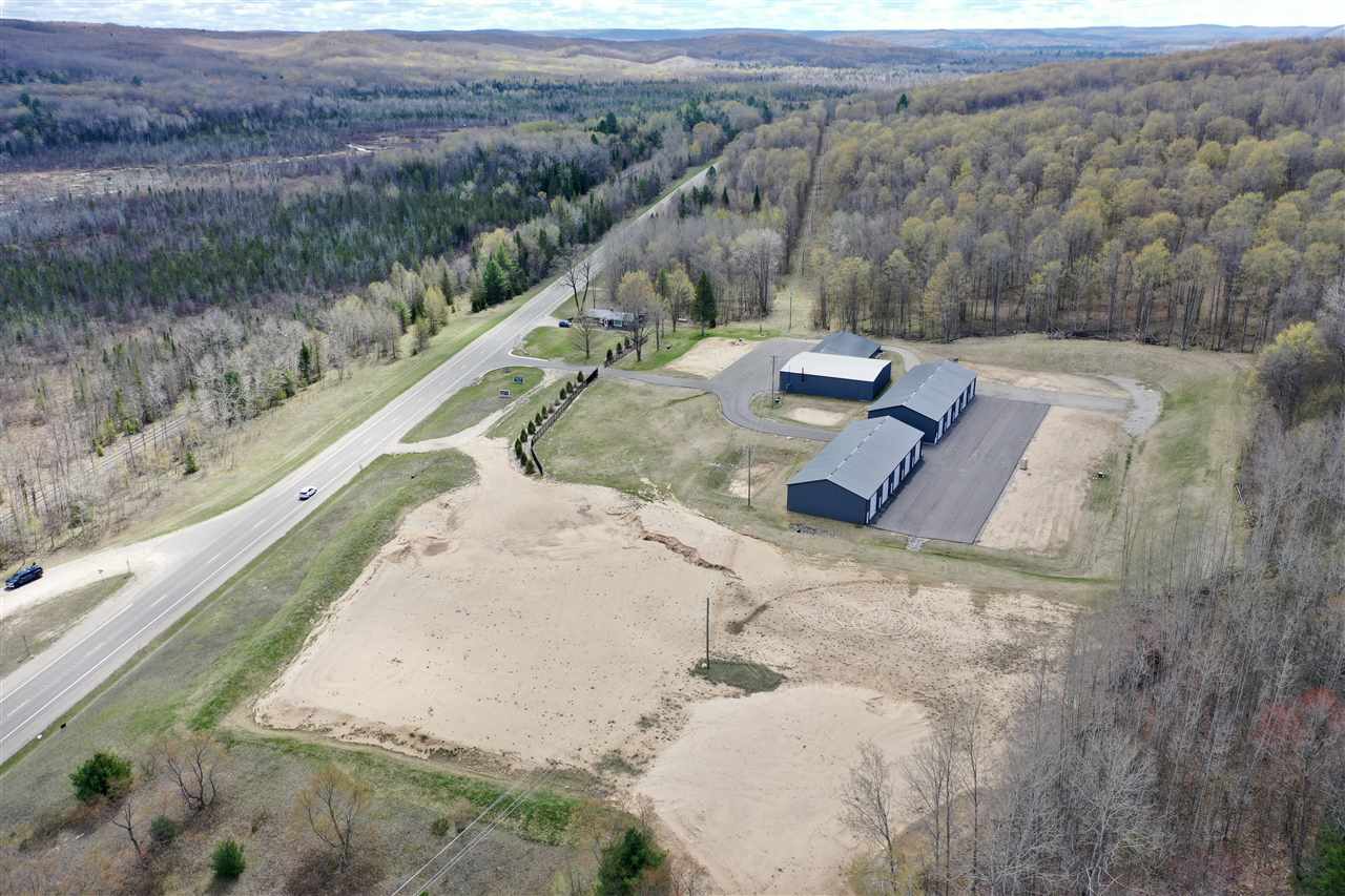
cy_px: 448
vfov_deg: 46.4
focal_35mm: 28
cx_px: 672
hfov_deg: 65.5
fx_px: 1046
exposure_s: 1/800
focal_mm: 10.26
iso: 100
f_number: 3.2
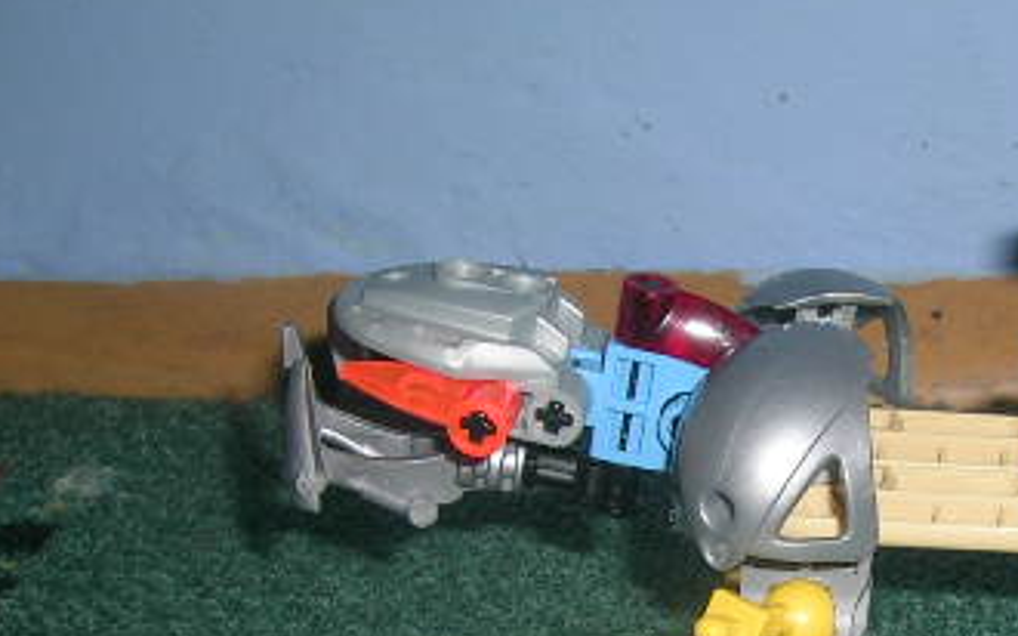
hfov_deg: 28.0
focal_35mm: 72
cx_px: 808
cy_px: 577
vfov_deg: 17.8
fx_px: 1997
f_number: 4.8
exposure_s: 1/60.1
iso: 50
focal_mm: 5.4
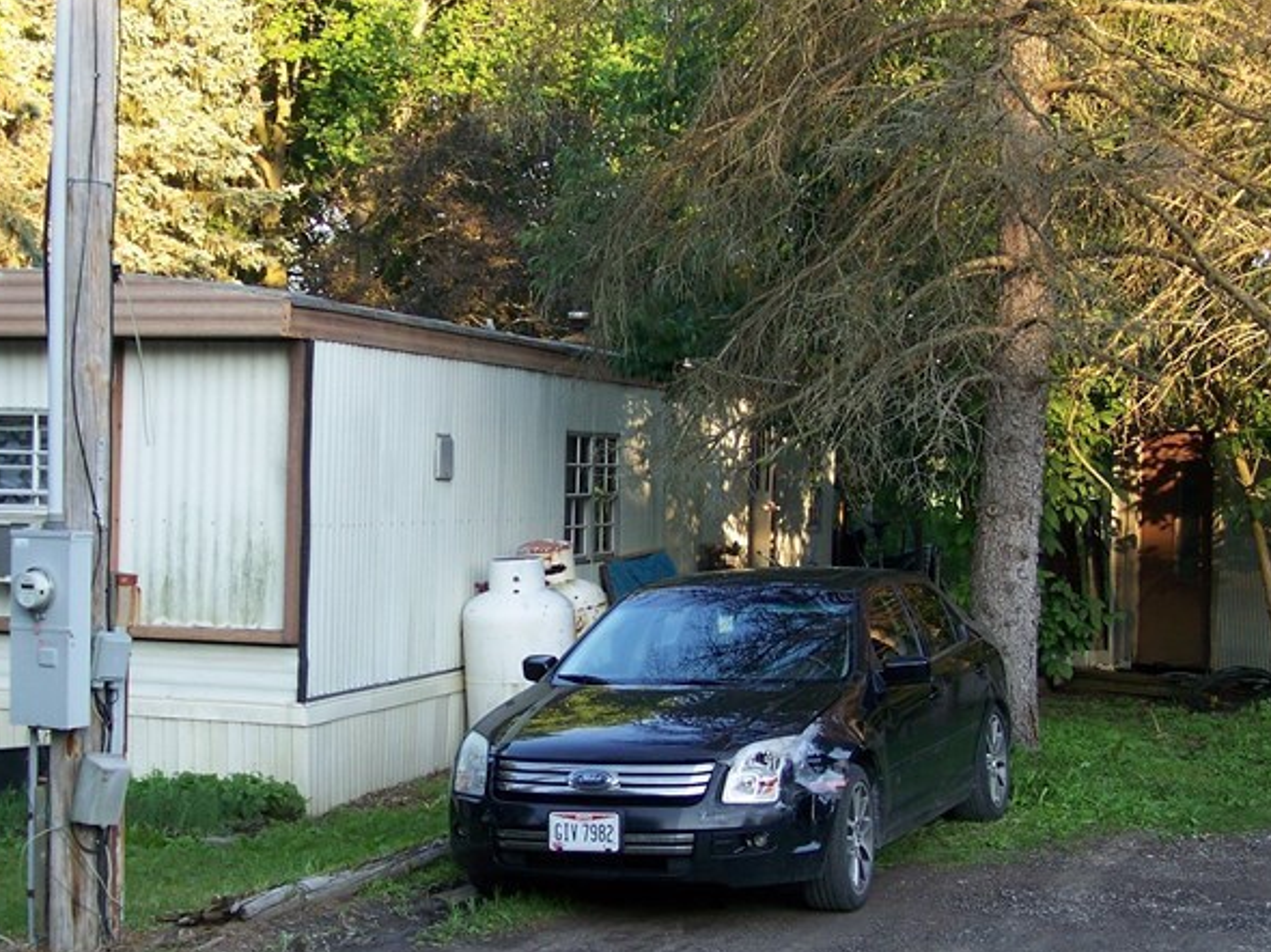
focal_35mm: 66
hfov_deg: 29.3
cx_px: 452
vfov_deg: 22.2
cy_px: 519
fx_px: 2422
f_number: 2.8
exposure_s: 1/80
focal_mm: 6.3
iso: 64
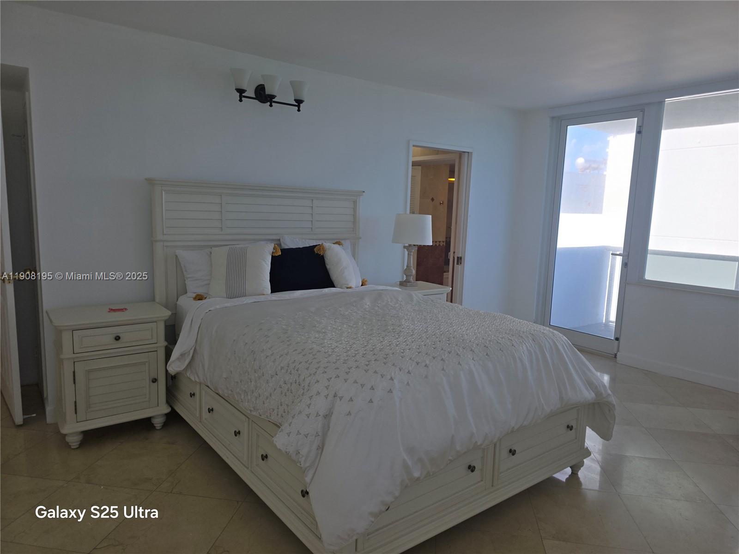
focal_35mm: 23
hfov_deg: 73.9
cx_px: 370
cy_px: 277
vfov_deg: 58.9
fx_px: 491
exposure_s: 1/1293
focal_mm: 6.3
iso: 80
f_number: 1.7
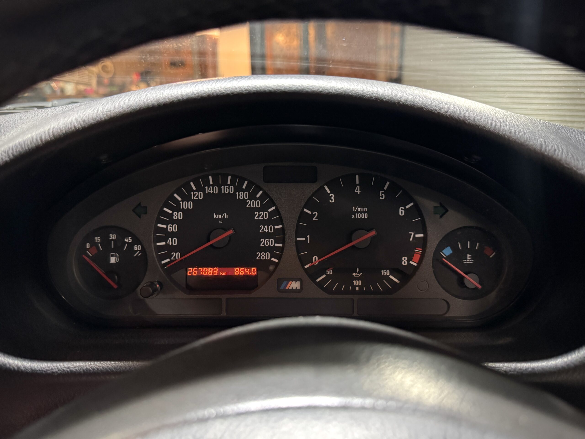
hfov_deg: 71.6
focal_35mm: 24
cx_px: 292
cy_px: 220
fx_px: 406
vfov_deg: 56.8
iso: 800
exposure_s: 1/25
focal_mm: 6.76
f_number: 1.78
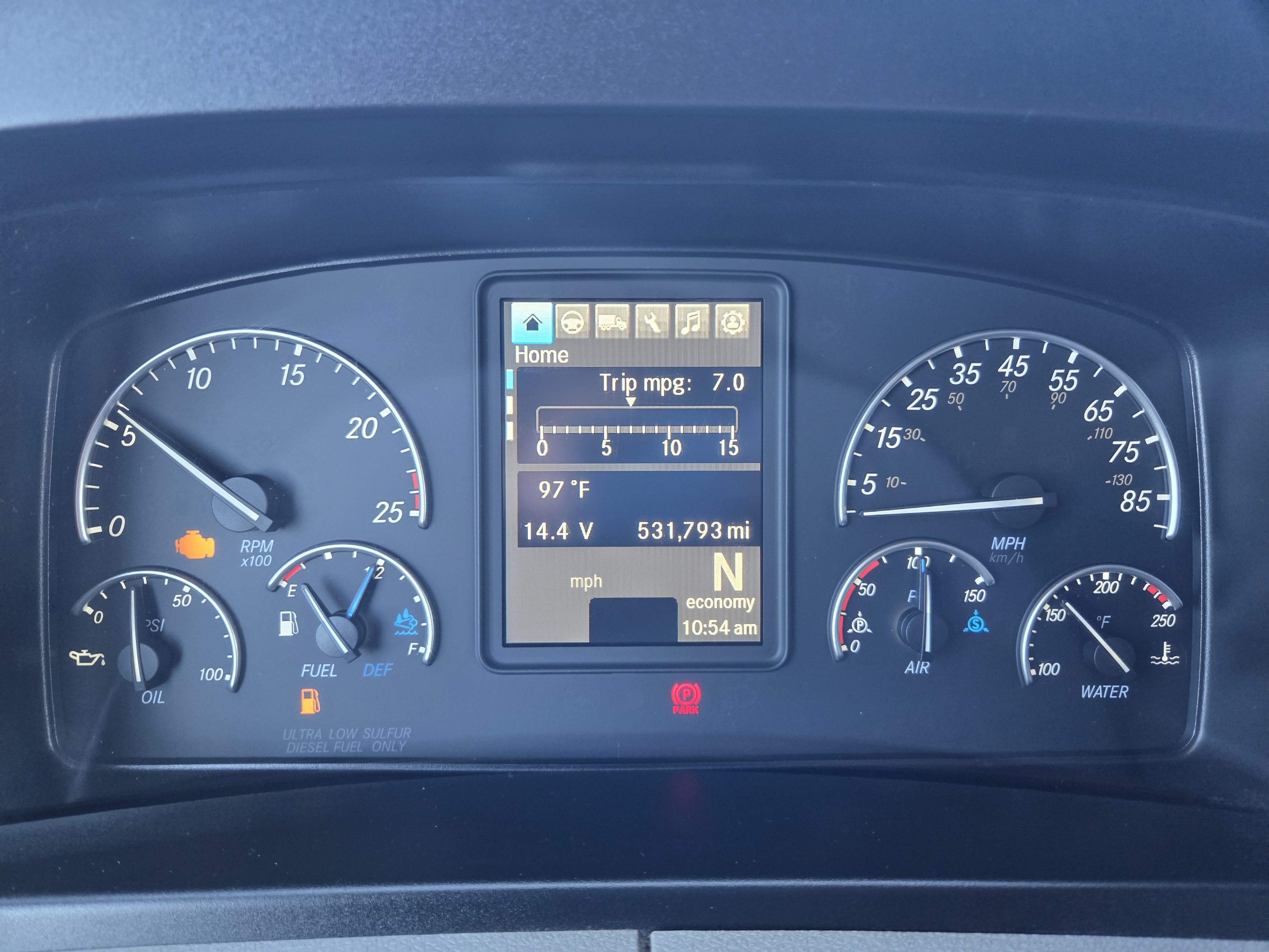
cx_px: 634
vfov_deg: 58.9
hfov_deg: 73.9
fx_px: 843
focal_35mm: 23
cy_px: 476
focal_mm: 5.4
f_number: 1.8
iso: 400
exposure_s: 1/120
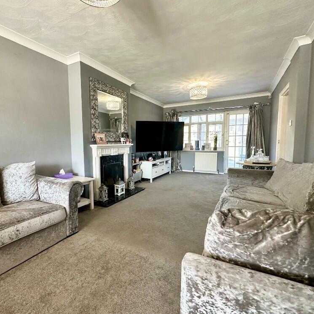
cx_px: 142
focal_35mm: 17
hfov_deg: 83.7
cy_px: 158
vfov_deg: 84.0
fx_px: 174
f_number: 2.2
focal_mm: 2.22
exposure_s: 1/75
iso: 320
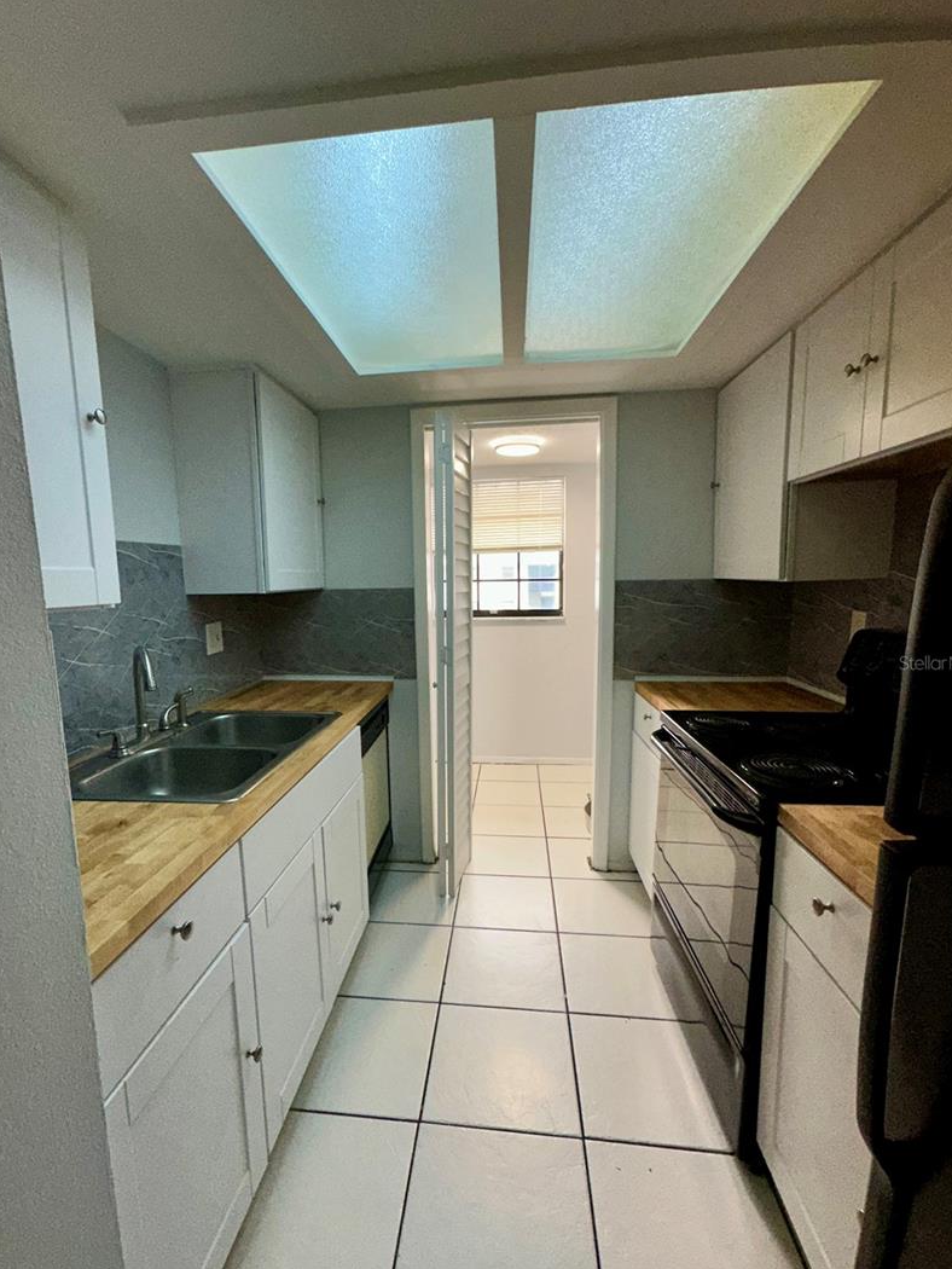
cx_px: 441
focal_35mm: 16
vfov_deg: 94.4
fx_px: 586
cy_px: 662
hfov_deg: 78.0
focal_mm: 2.22
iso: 250
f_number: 2.2
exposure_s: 1/120
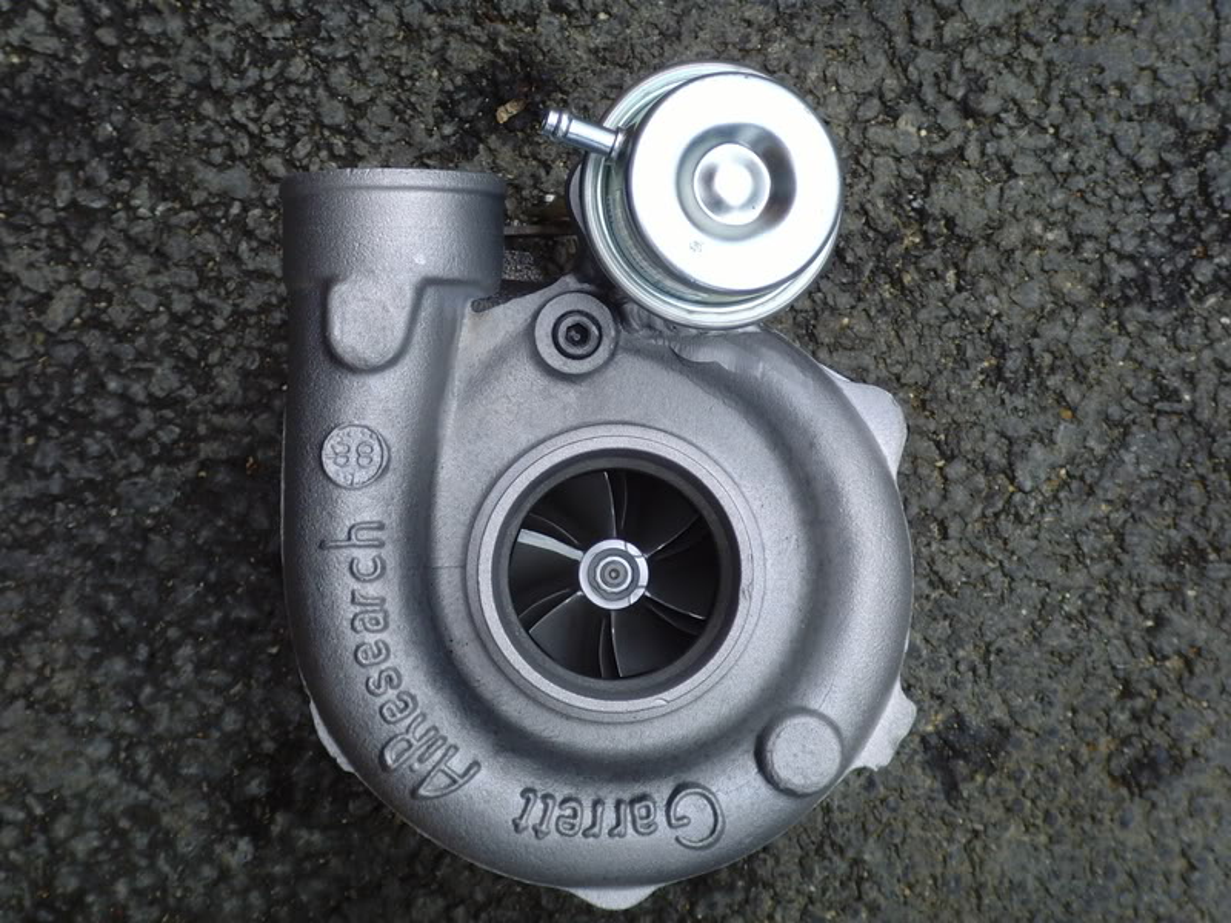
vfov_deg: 15.6
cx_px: 616
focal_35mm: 95
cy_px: 462
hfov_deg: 20.7
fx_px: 3378
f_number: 4.4
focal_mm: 16
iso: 80
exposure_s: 1/350
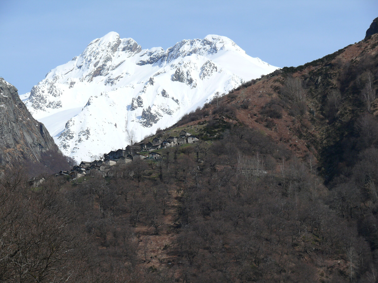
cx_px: 189
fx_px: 1955
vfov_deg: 8.3
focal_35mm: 179
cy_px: 142
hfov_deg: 11.0
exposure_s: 1/500
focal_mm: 37.9
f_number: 6.3
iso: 100
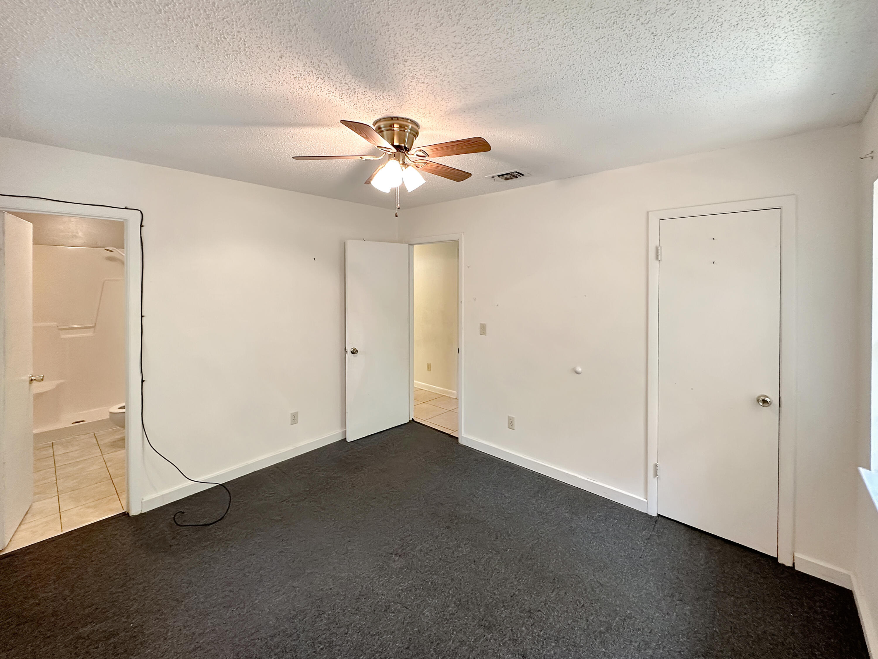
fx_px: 355
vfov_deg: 85.7
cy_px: 330
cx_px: 439
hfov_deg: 102.1
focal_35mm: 14
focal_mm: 2.22
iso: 250
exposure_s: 1/60
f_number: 2.2
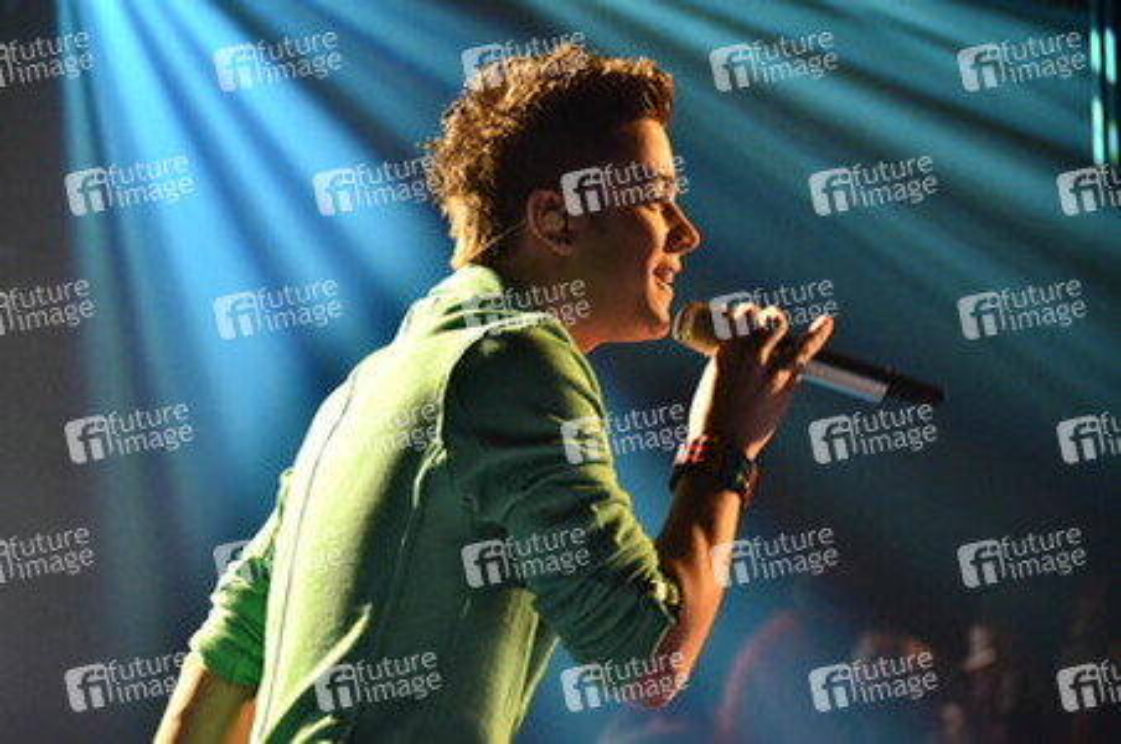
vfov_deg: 8.1
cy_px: 372
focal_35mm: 168
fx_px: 5224
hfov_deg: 12.2
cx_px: 560
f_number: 5.6
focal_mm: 112
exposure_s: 1/125
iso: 3200
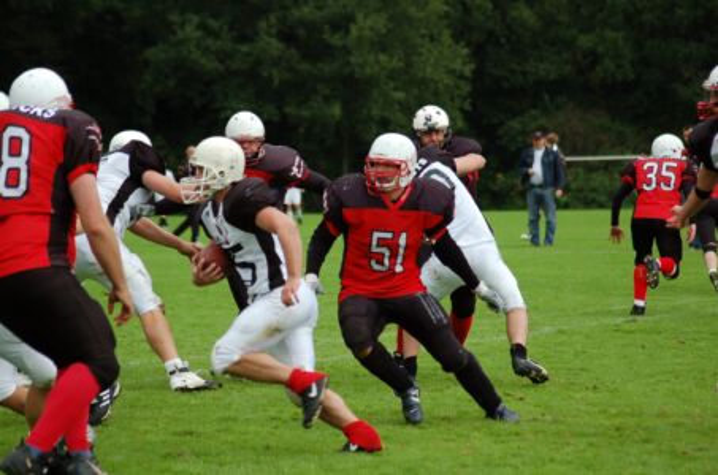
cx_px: 359
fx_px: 4030
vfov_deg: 6.8
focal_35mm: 202
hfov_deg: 10.2
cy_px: 238
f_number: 4.5
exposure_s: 1/640
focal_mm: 135
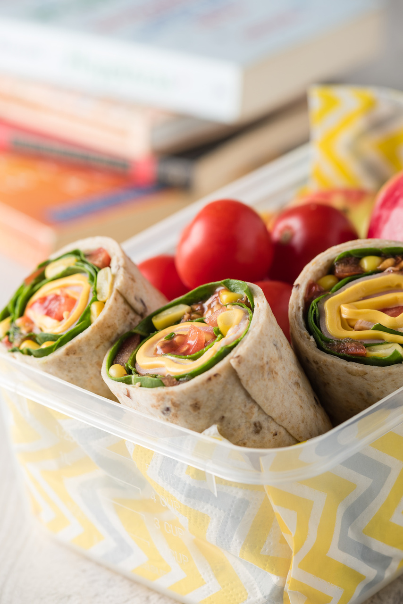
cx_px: 202
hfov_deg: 13.0
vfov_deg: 19.5
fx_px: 1762
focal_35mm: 105
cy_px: 302
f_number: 8
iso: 100
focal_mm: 105
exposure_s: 1/125
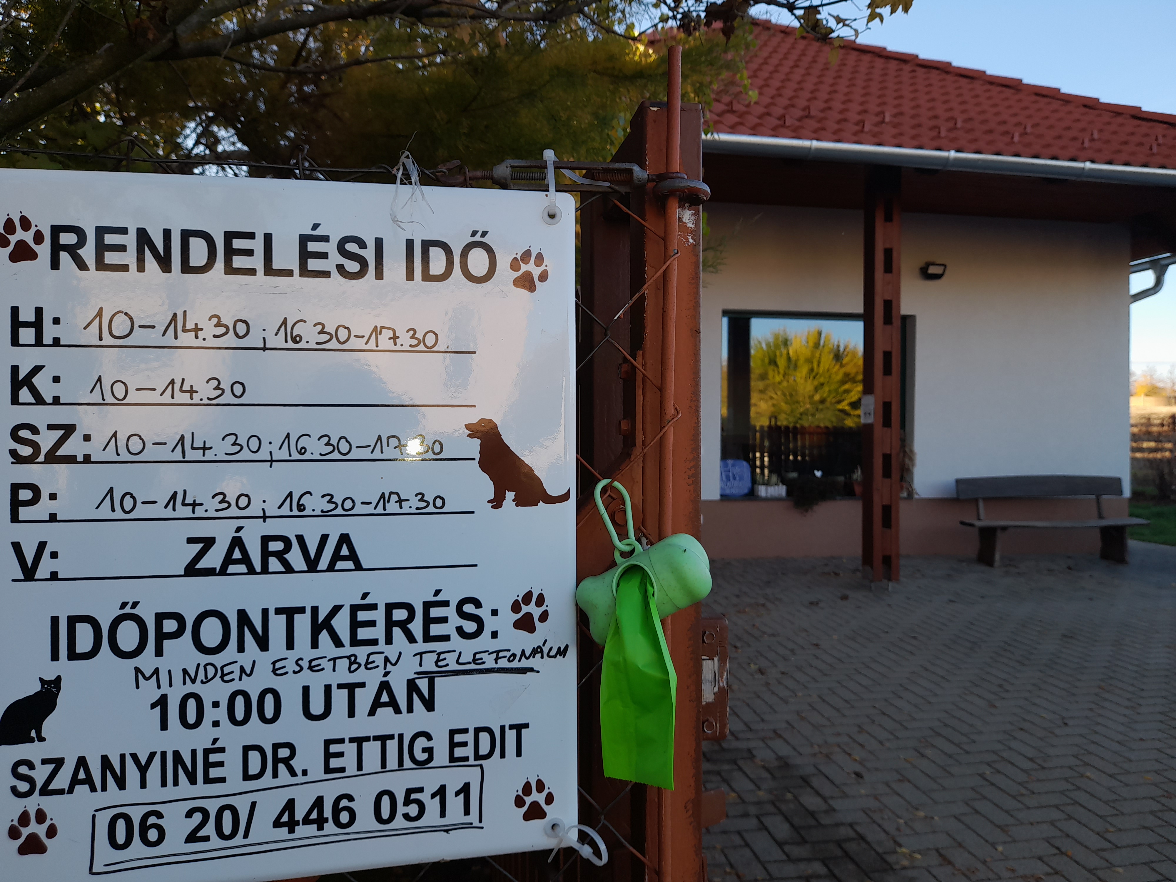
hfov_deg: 69.4
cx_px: 588
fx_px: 849
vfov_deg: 54.9
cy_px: 441
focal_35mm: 25
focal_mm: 4.6
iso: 20
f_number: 2
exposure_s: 1/147
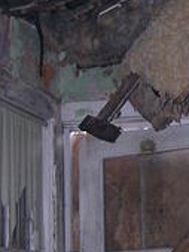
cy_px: 67
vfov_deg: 10.4
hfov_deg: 7.7
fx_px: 1374
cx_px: 296
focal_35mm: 189
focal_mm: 10.3
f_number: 3.4
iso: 123
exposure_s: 1/60.1
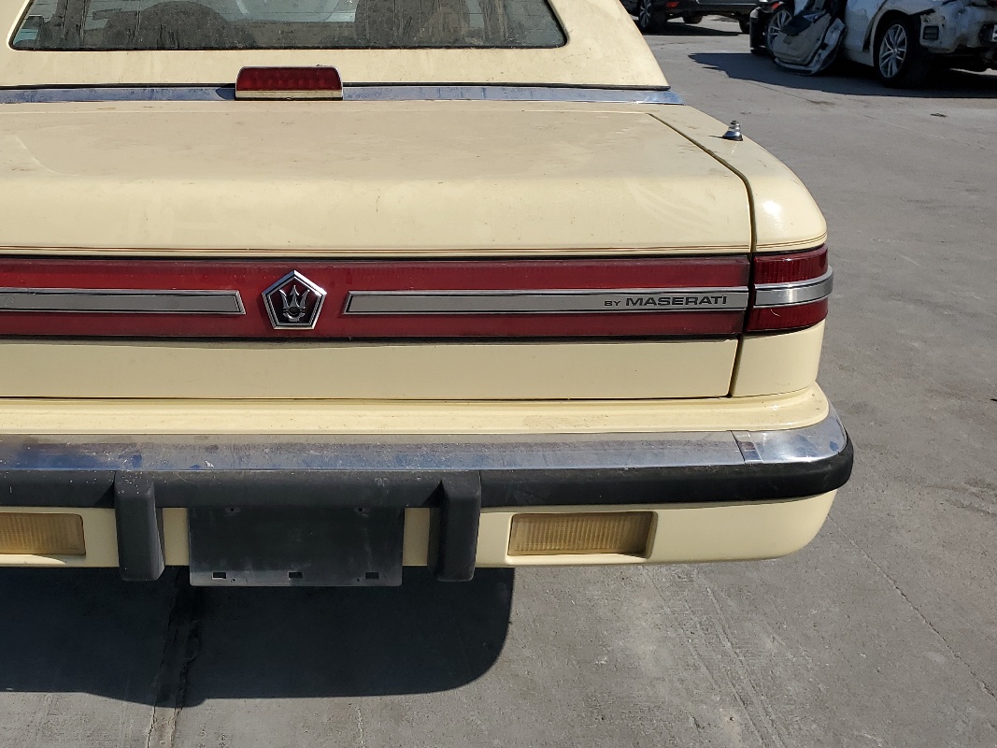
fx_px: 1123
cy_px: 302
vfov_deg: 36.7
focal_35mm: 39
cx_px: 299
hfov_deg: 46.8
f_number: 1.5
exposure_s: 1/10000
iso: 50
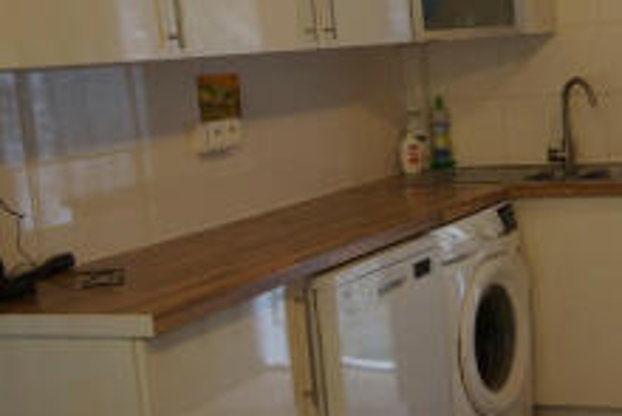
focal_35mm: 68
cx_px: 650
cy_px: 194
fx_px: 1177
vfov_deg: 20.0
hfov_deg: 27.5
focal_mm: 21
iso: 100
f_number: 4
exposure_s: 1/15
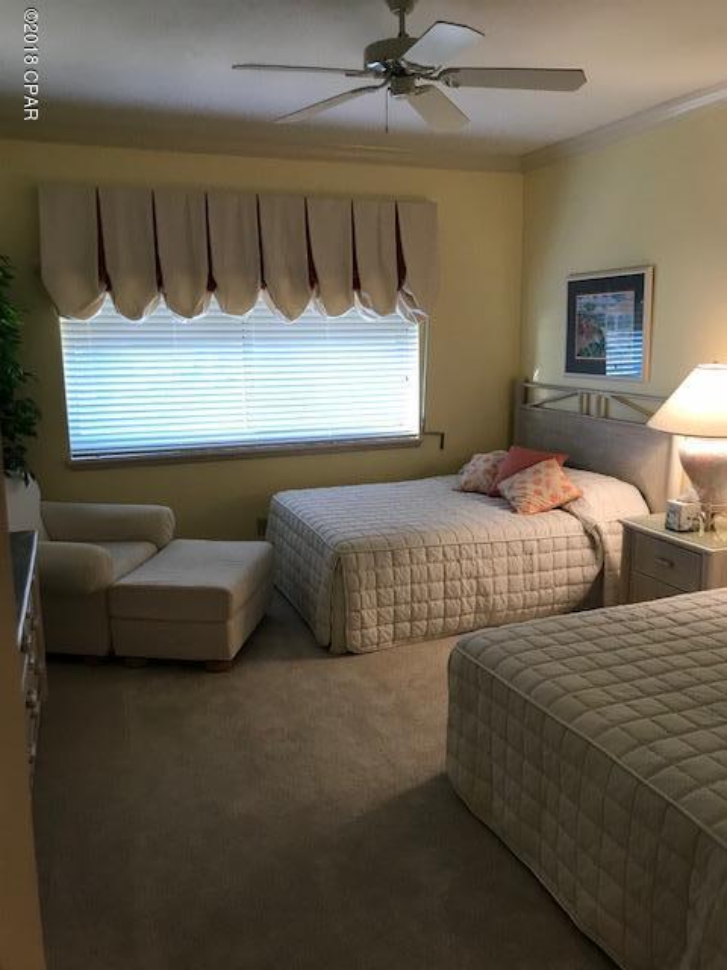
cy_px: 485
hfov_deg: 49.7
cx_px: 364
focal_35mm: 28
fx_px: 784
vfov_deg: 63.4
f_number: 1.8
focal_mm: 3.99
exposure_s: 1/30
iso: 40
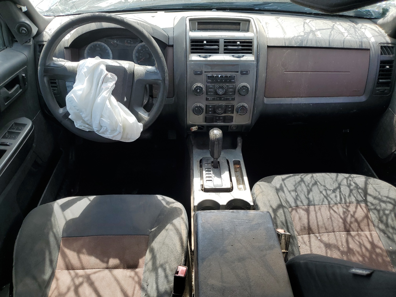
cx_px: 198
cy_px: 148
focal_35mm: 26
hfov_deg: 67.3
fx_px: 297
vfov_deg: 53.1
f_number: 1.5
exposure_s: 1/556
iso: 50
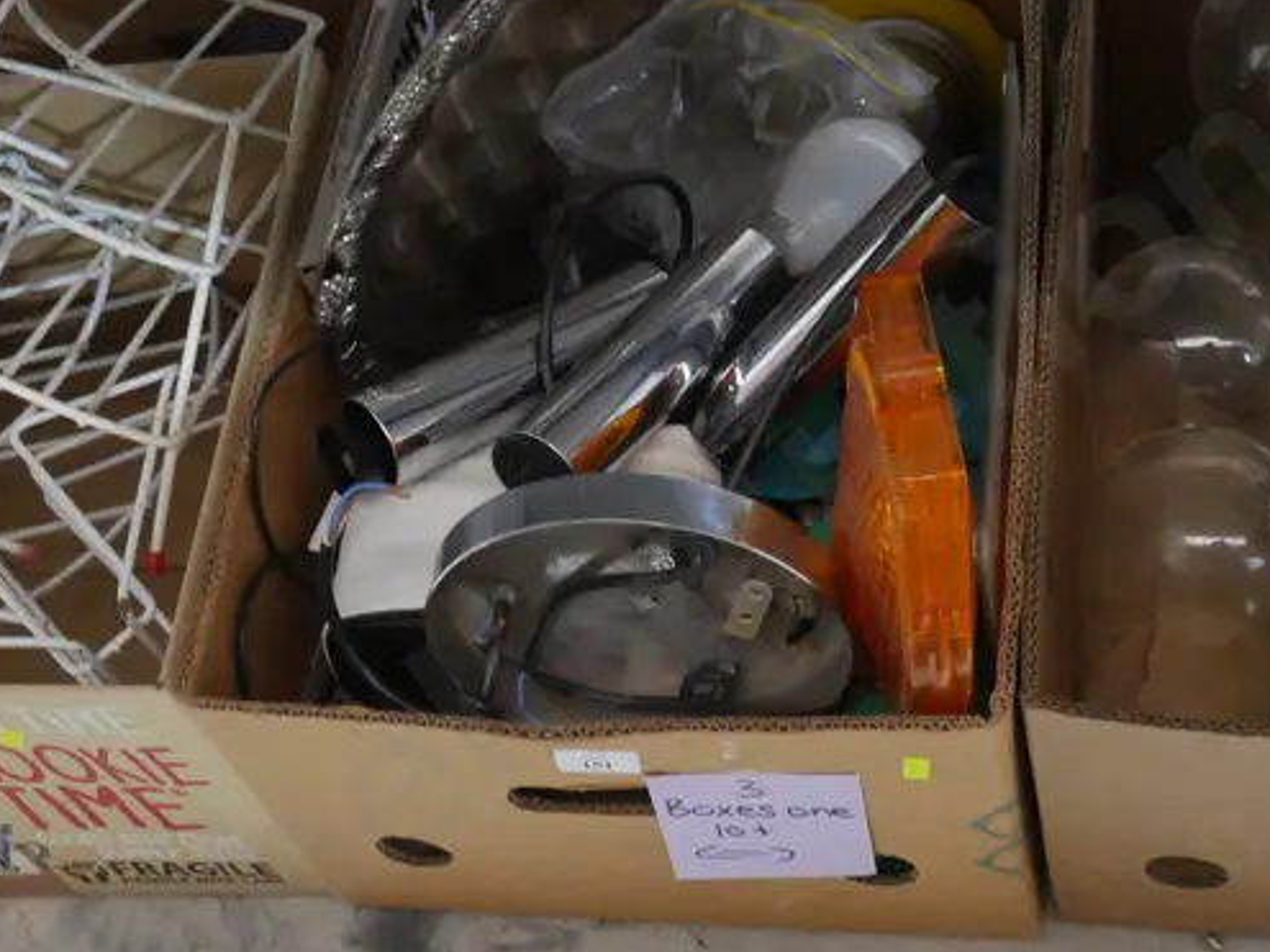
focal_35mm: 58
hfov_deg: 33.0
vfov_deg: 25.2
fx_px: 2127
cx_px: 813
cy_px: 486
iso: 2000
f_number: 3.5
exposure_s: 1/60
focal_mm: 14
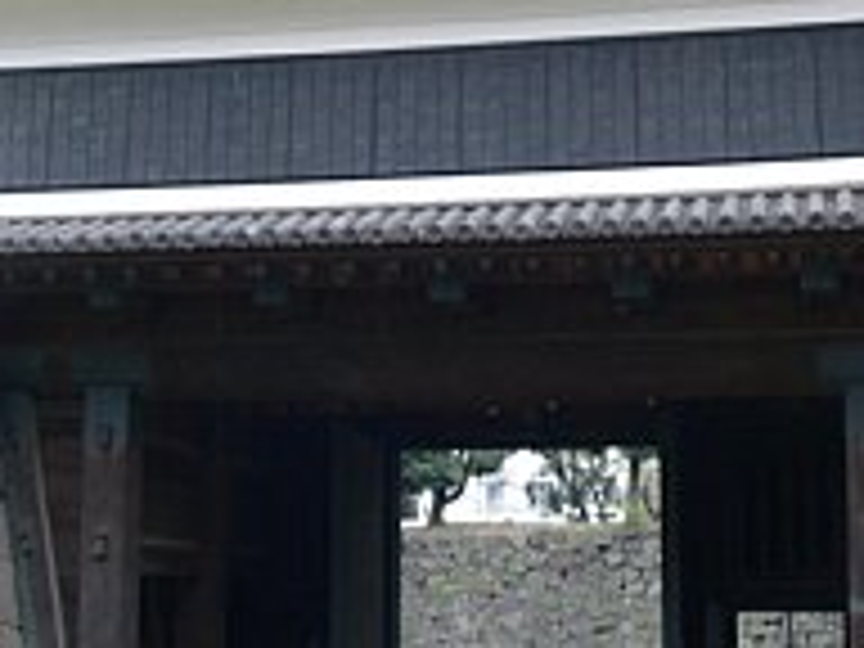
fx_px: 1822
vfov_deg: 20.1
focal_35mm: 73
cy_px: 207
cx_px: 396
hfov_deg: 26.7
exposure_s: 1/30
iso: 160
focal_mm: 7.4
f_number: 2.8
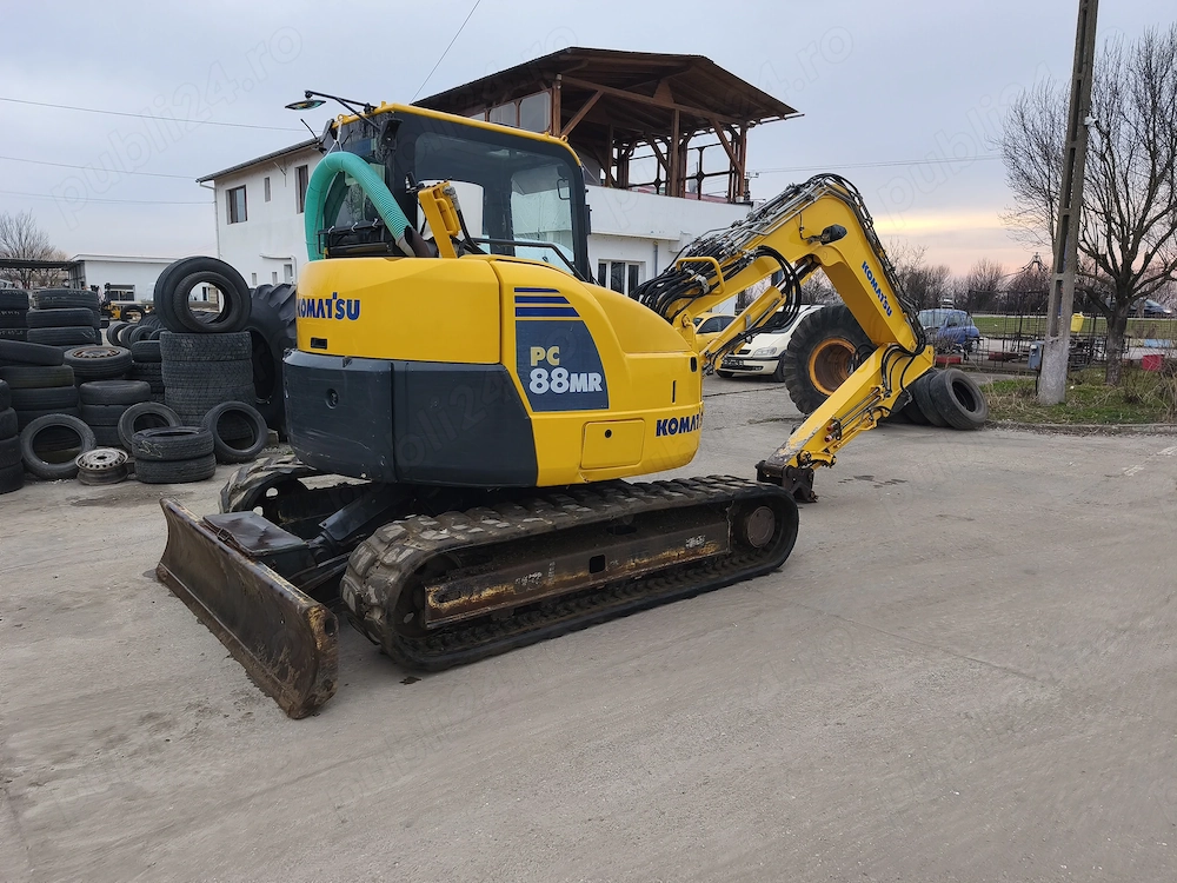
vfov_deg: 58.9
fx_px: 782
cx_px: 588
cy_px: 442
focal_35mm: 23
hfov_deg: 73.9
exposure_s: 1/99.9
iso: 160
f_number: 1.65
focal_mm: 6.18
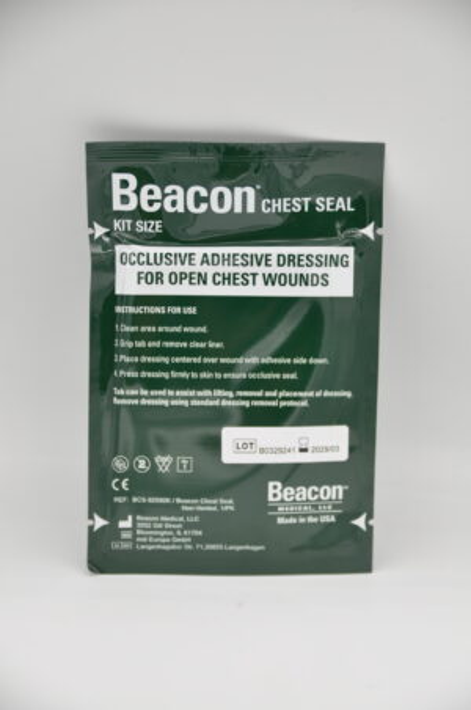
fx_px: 1476
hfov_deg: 18.1
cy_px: 355
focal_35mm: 75
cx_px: 236
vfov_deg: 27.0
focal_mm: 50
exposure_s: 1/750
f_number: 2.8
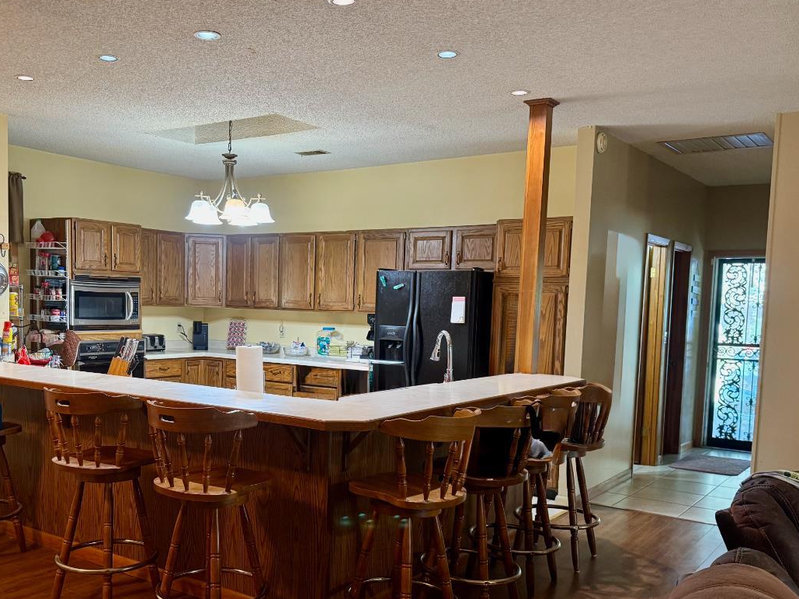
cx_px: 304
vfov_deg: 40.4
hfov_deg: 52.1
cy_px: 368
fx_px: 808
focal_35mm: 35
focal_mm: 6.76
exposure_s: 1/60
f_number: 1.78
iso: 250
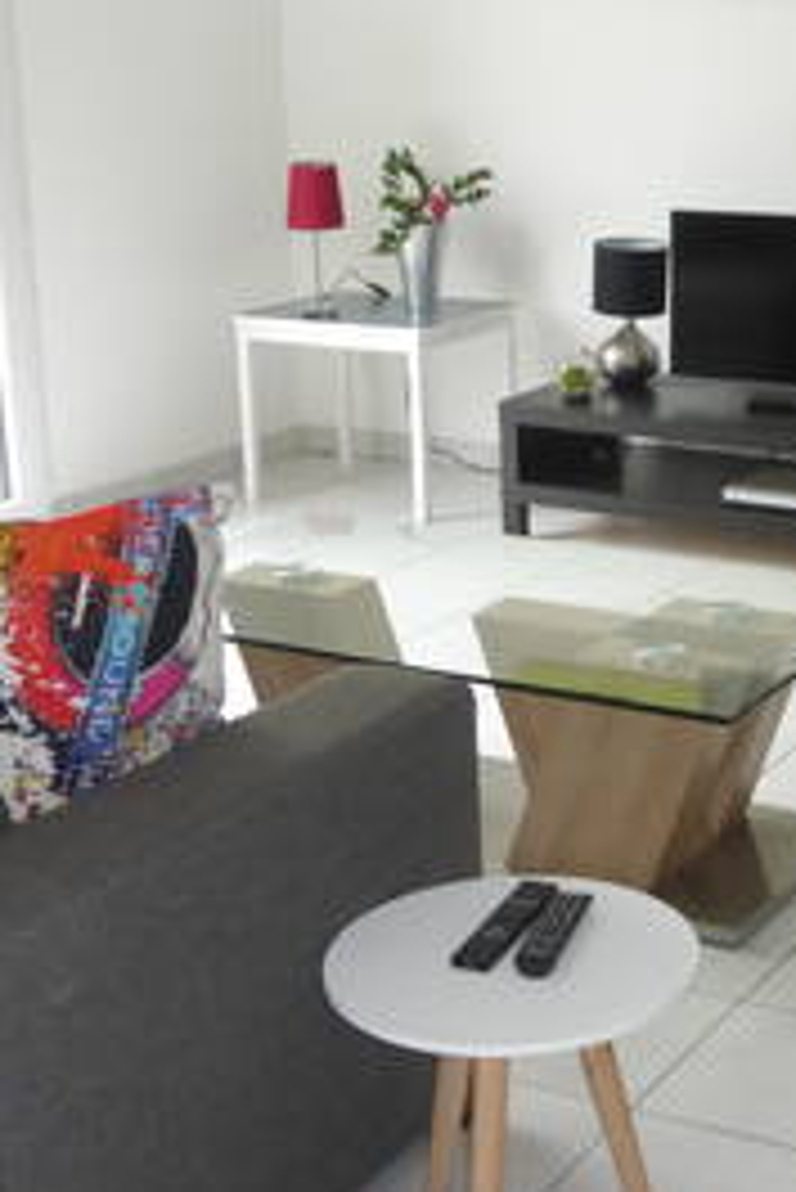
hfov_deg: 20.5
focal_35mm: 65
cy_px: 603
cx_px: 738
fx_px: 2153
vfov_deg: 30.9
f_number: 4.1
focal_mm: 7.9
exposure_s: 1/60
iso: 500
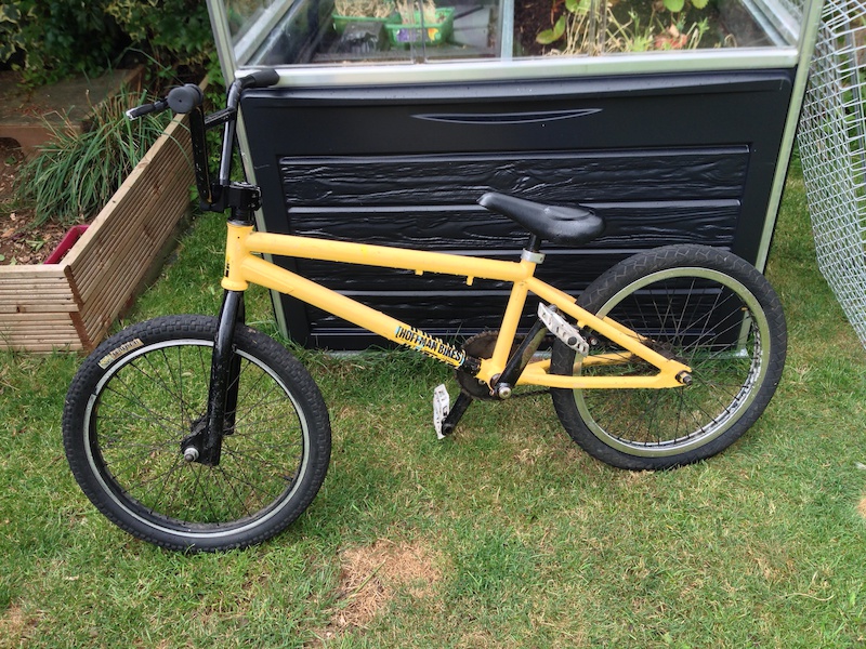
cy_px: 324
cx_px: 433
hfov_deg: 55.4
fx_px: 826
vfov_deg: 42.9
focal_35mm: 33
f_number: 2.4
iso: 50
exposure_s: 1/136
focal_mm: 4.12
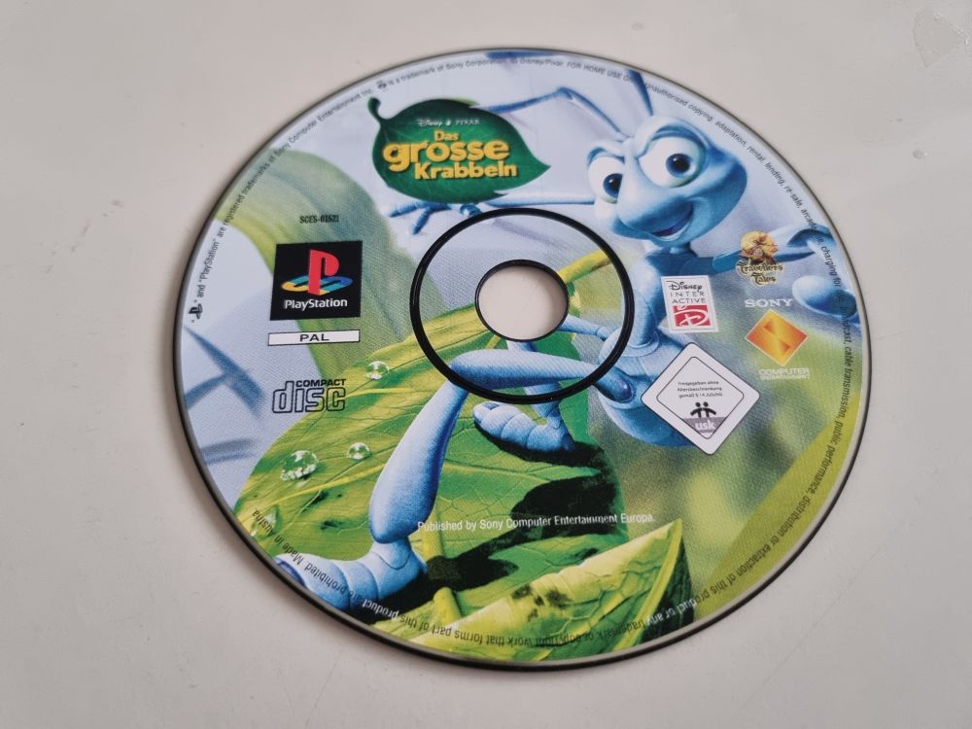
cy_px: 364
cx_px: 486
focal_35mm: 26
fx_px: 730
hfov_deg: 67.3
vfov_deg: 53.1
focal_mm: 5.4
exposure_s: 1/50
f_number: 1.8
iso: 800
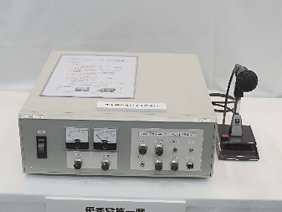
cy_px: 115
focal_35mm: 62
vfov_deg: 23.7
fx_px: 505
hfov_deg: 31.2
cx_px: 139
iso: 180
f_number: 3.7
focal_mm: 9.8
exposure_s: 1/60
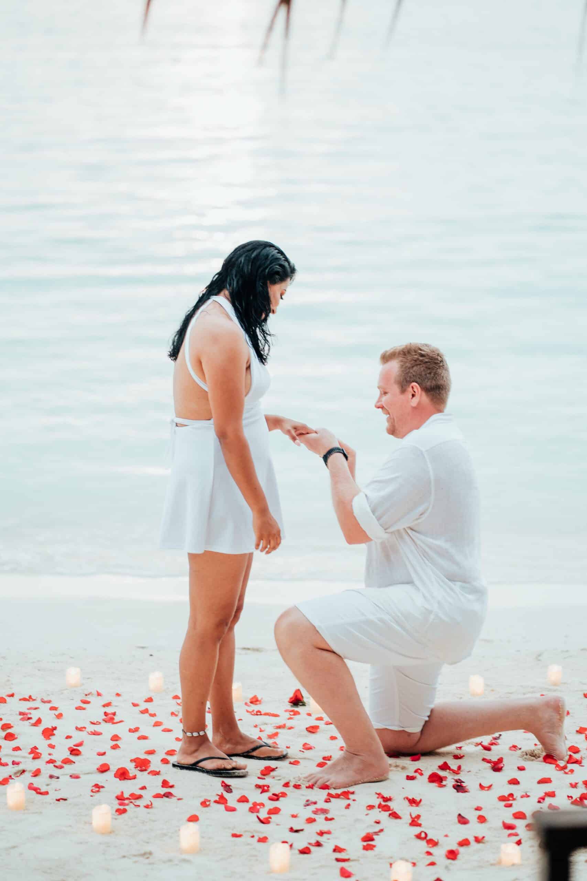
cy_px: 440
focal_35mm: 85
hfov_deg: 16.1
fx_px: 2079
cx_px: 294
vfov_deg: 23.9
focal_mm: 85
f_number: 2
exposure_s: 1/160
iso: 500
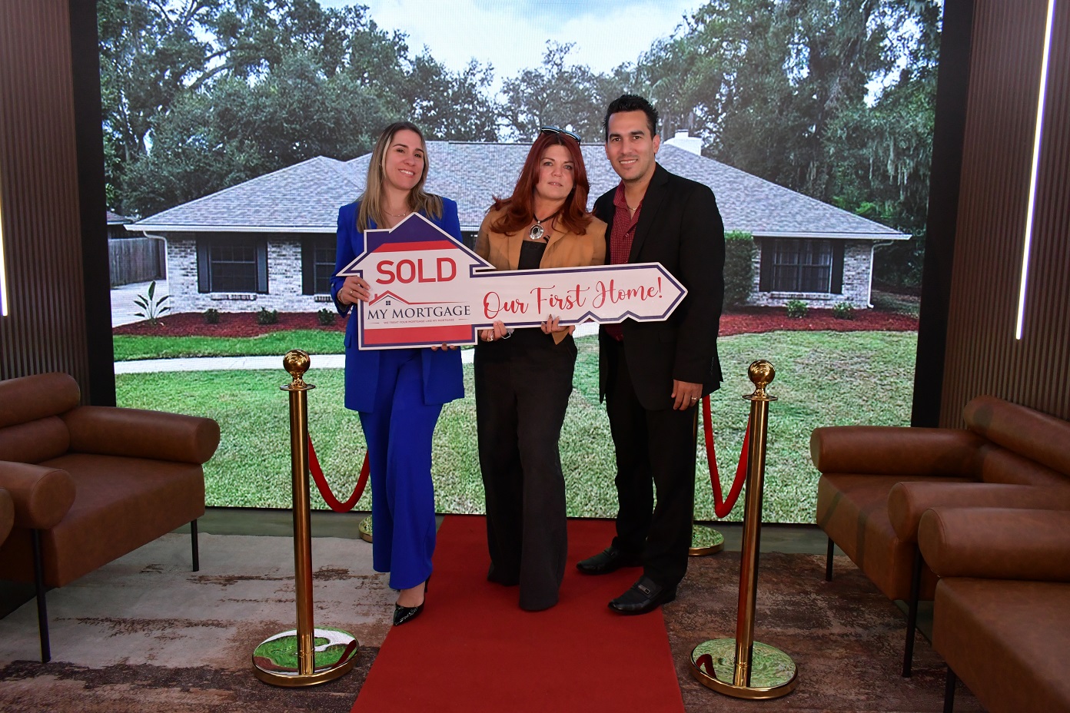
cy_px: 356
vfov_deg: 47.9
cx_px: 535
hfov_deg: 67.4
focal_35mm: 27
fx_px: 802
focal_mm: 18
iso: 2000
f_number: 4.5
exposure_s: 1/160
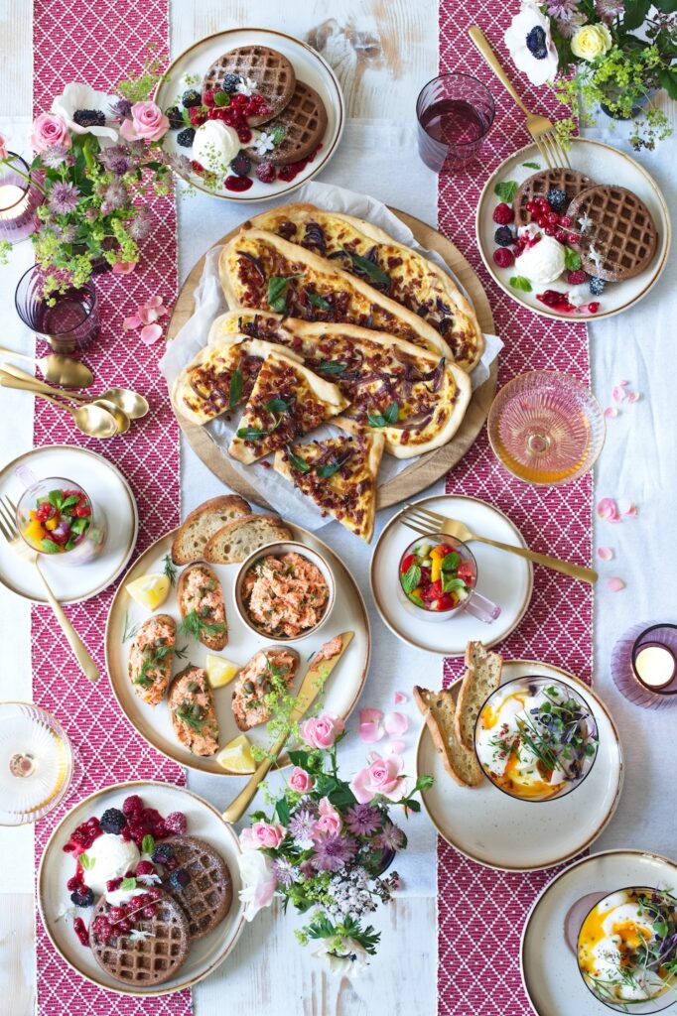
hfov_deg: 27.0
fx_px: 1411
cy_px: 508
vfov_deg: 39.6
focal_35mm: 50
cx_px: 338
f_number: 16
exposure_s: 2
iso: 100
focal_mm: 50
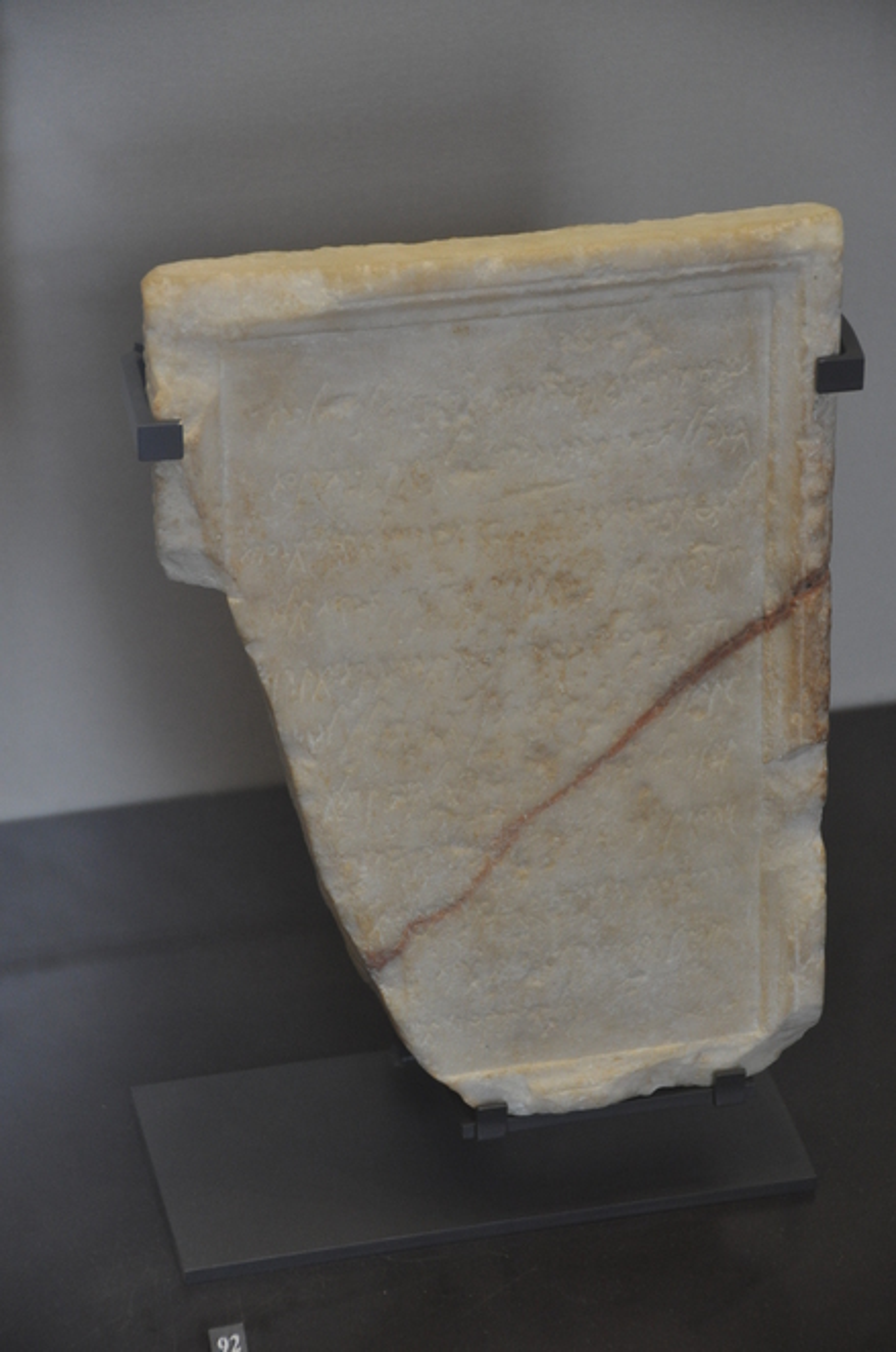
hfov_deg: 9.6
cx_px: 448
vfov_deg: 14.4
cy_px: 676
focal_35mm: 142
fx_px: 5339
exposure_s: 1/125
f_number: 5.3
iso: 800
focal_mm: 95
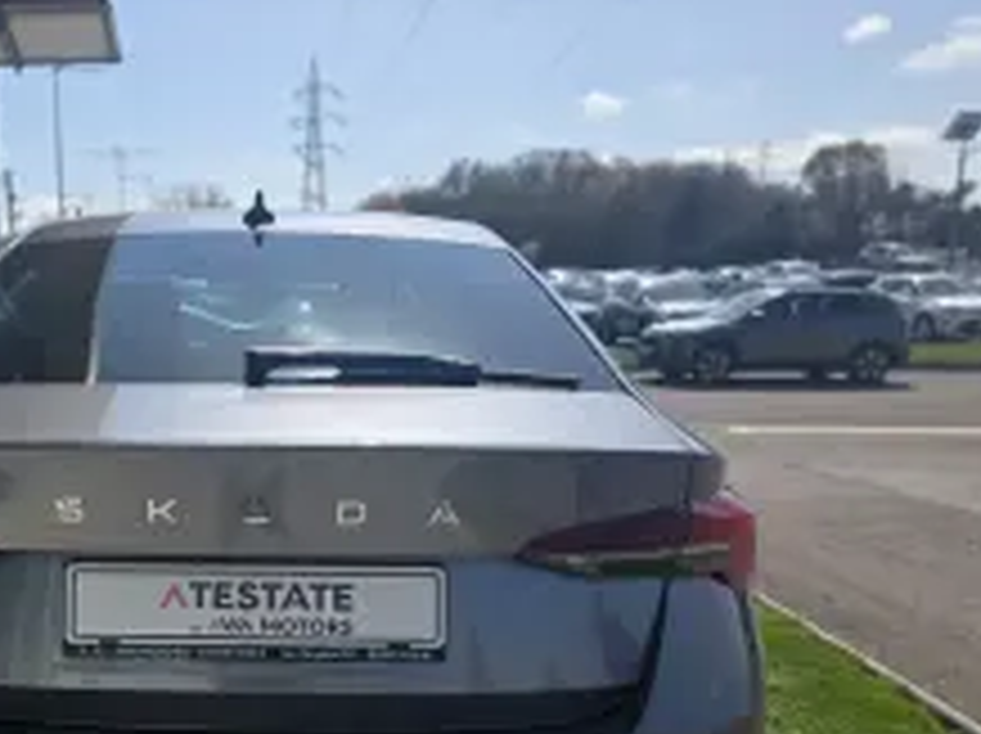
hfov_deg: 47.2
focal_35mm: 38
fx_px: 1076
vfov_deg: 36.6
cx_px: 243
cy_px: 567
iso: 80
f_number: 1.7
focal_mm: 6.3
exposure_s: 1/5958
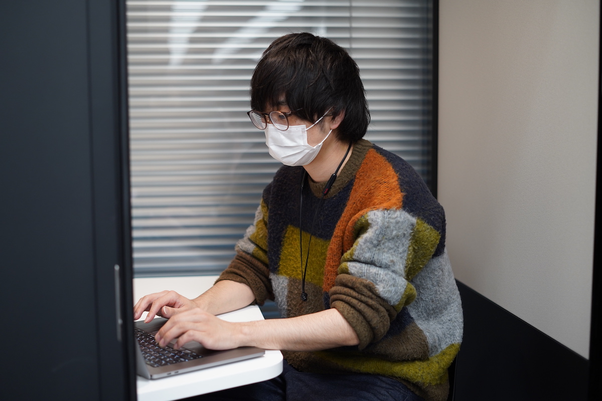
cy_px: 200
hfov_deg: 39.6
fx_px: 836
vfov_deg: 27.0
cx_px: 301
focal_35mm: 50
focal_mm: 50
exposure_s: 1/100
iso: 500
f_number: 2
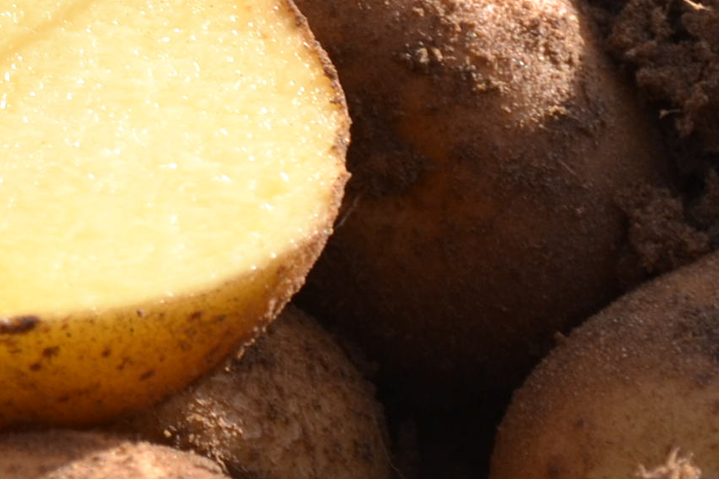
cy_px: -15
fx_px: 11383
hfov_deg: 3.6
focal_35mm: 570
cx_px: -292
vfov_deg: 2.4
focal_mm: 70
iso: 100
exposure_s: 1/160
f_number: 6.3
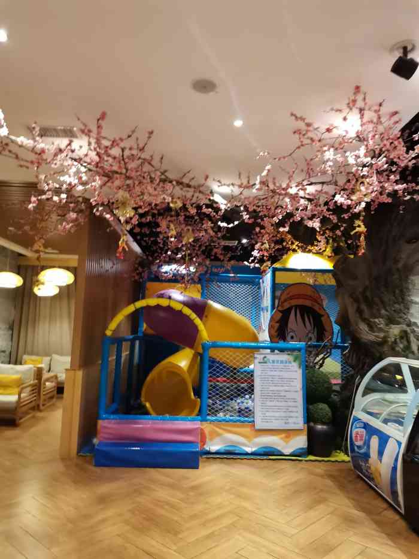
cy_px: 280
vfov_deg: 67.3
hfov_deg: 53.1
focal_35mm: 26
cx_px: 210
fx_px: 420
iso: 800
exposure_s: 1/33.3
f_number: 1.8
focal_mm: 4.75
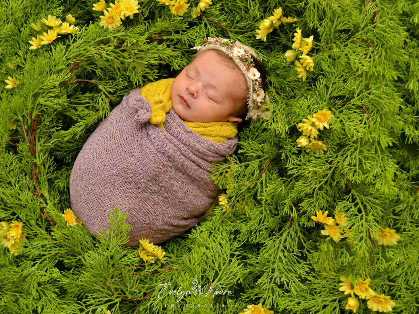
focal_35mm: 48
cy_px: 157
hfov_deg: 40.0
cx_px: 196
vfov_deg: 30.5
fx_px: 576
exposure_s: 1/200
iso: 800
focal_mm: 29
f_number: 5
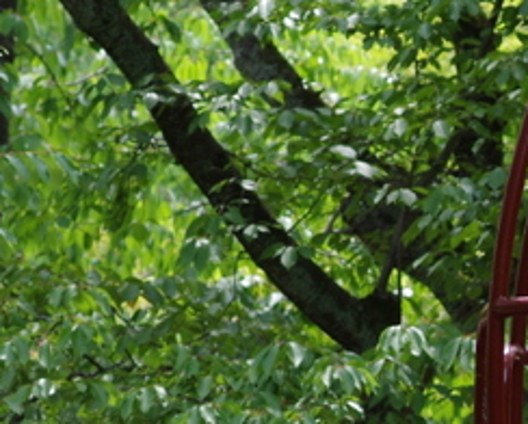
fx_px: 6449
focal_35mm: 412
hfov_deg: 4.7
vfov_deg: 3.8
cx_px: 816
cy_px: 394
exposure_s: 1/125
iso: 100
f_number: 4.5
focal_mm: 70
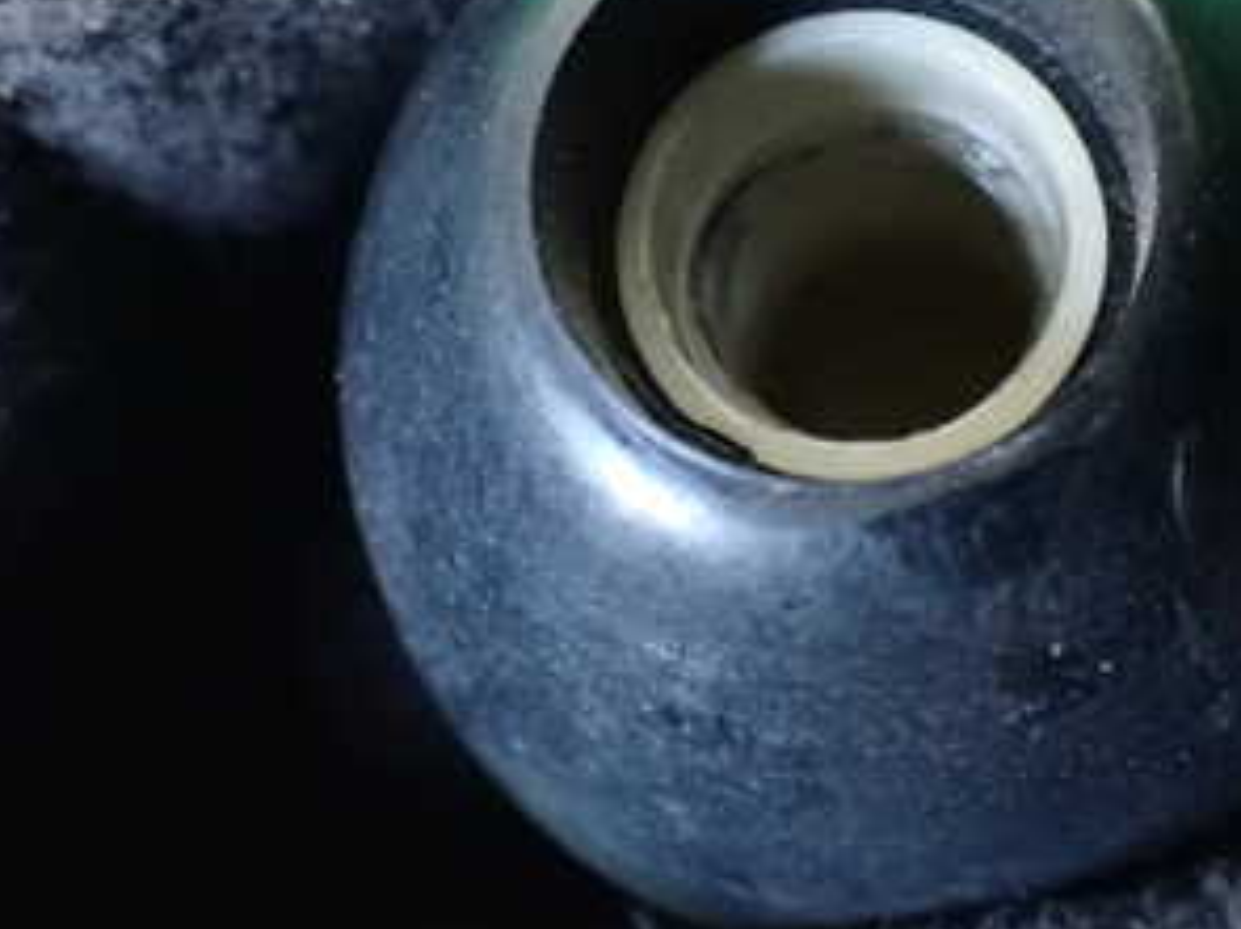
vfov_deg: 23.5
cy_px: 143
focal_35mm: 61
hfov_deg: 31.4
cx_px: 841
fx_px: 2186
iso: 1600
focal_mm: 5.4
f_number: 2.3
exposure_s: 1/30
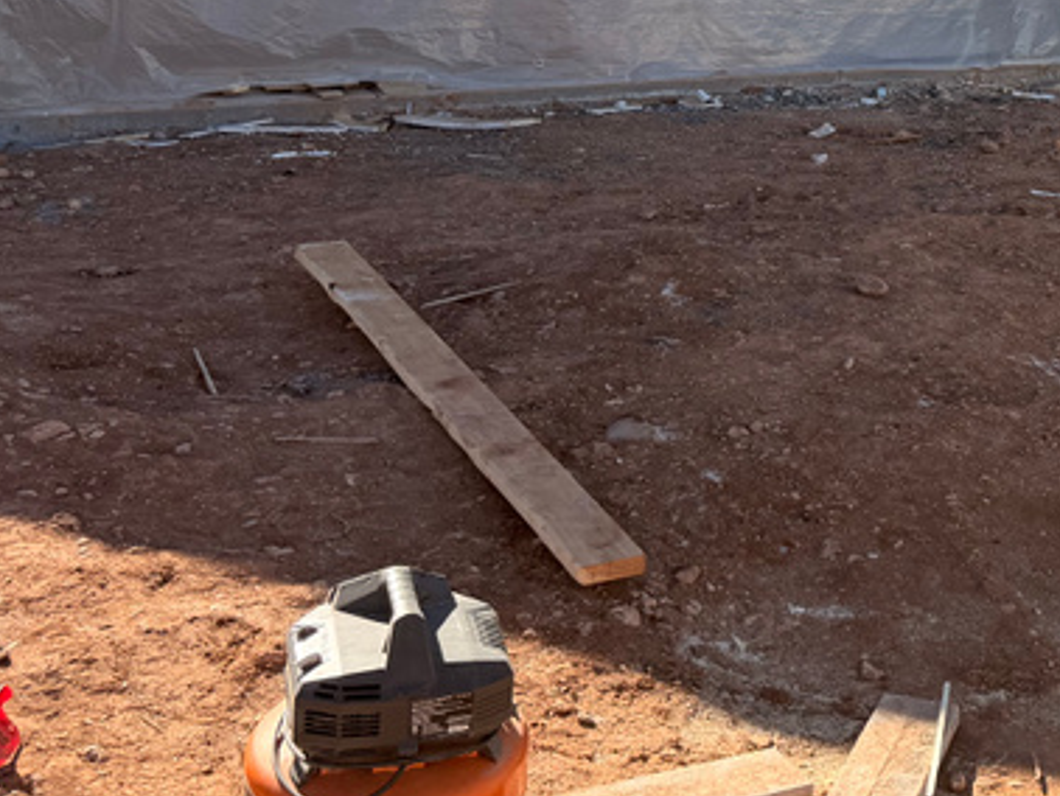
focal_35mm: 65
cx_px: 1001
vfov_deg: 21.1
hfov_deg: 28.4
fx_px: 1992
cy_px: -149
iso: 80
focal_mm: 6.76
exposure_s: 1/2611
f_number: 1.78
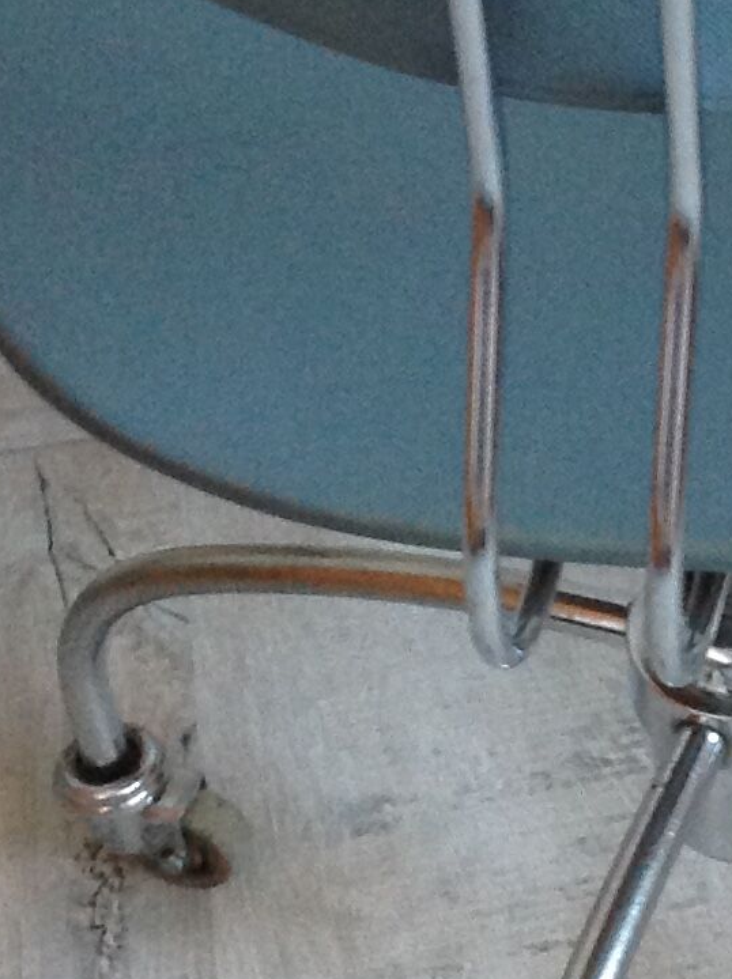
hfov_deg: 11.6
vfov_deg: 15.6
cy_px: 279
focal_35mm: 126
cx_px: 804
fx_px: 3561
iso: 200
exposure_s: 1/15
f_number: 2.4
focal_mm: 4.28
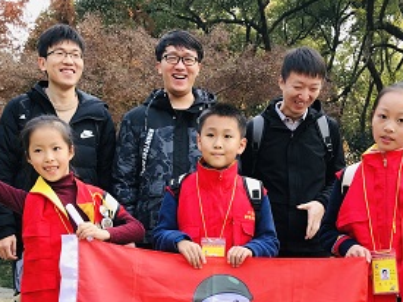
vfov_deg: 28.0
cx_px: 191
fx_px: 593
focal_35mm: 51
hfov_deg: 37.5
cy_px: 235
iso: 20
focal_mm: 3.99
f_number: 1.8
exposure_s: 1/164
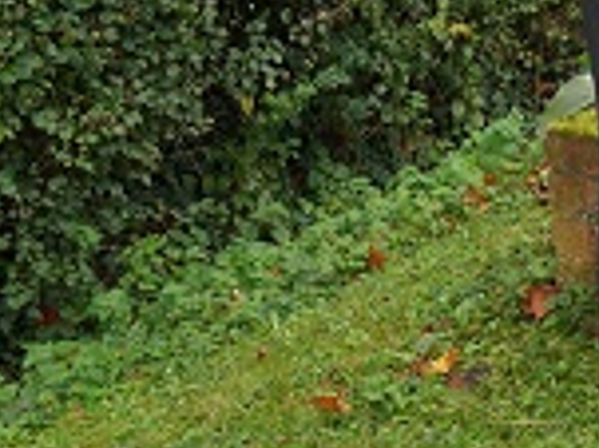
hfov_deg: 16.0
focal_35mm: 107
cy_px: -184
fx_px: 1850
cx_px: 1027
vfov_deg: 13.2
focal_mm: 28
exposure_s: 1/160
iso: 200
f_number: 4
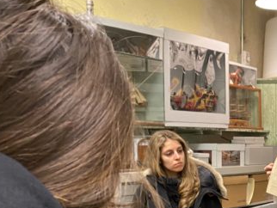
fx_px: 496
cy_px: 180
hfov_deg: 28.3
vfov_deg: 23.2
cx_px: 306
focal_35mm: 62
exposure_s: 1/40
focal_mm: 4.25
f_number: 1.8
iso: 320
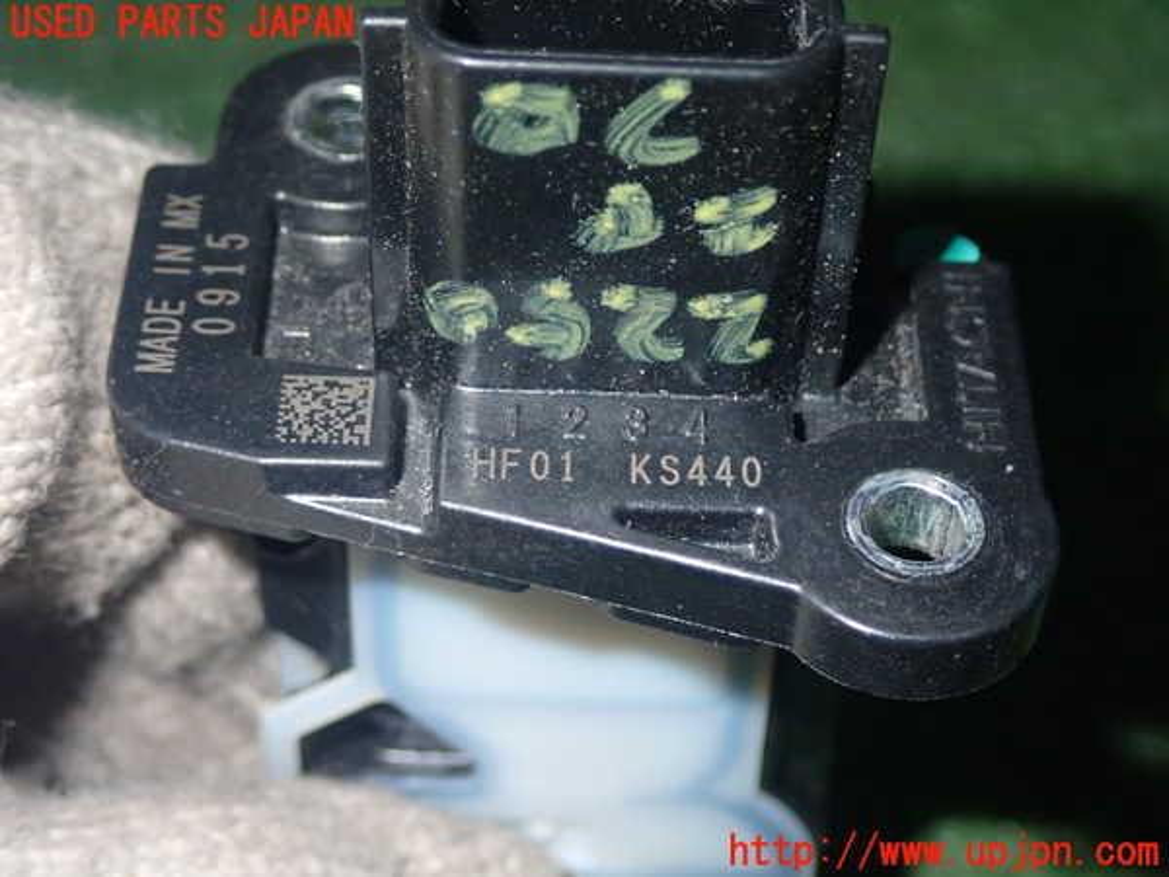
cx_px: 584
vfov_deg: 20.7
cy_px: 438
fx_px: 2398
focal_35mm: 71
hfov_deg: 27.4
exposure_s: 1/60
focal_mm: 12.73
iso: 640
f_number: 11
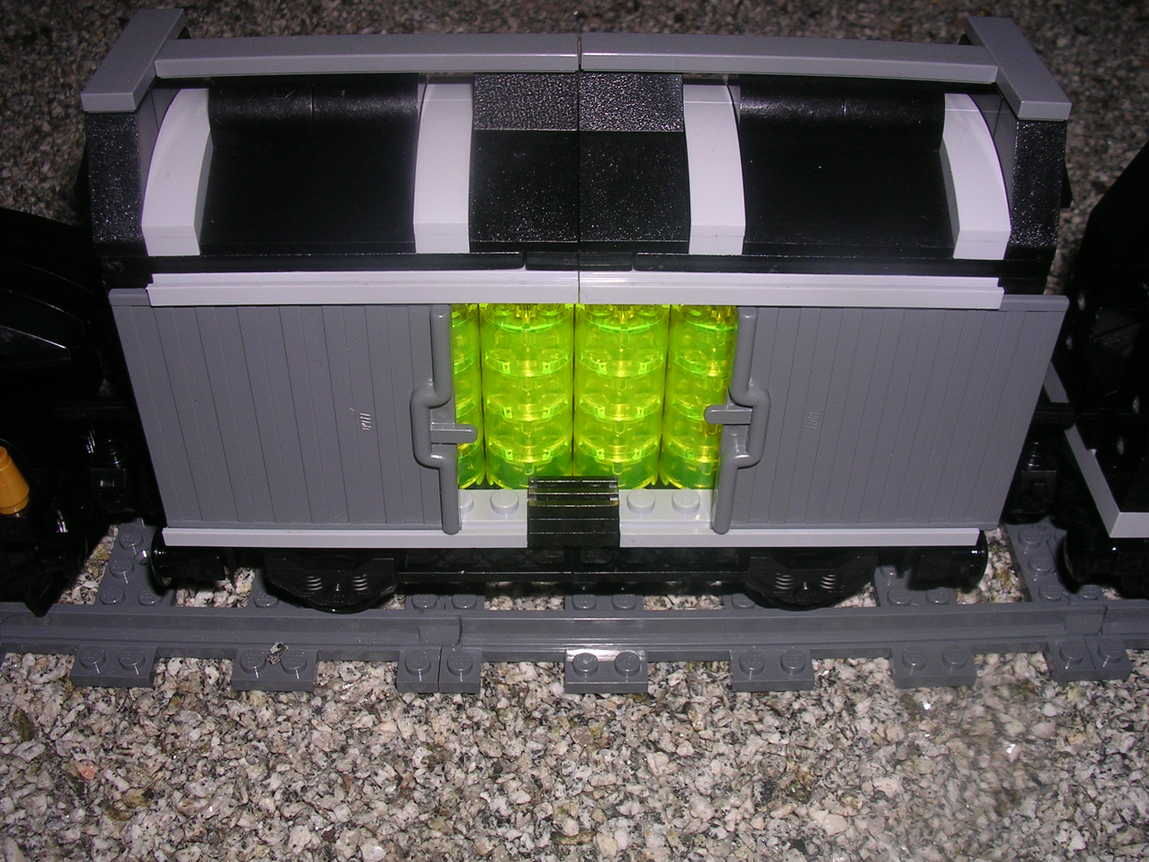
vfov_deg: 37.7
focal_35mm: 38
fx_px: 1261
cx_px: 574
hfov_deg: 49.0
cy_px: 431
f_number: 5.6
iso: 50
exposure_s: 1/60.1
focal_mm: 5.8
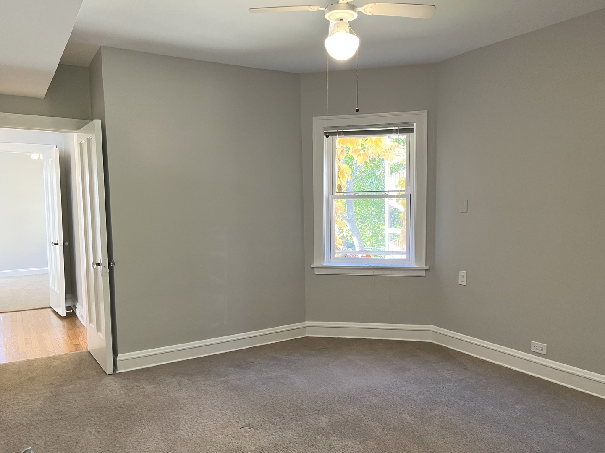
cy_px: 226
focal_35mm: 26
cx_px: 302
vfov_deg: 53.0
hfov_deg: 67.3
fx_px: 454
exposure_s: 1/60
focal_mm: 5.1
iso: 125
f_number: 1.6
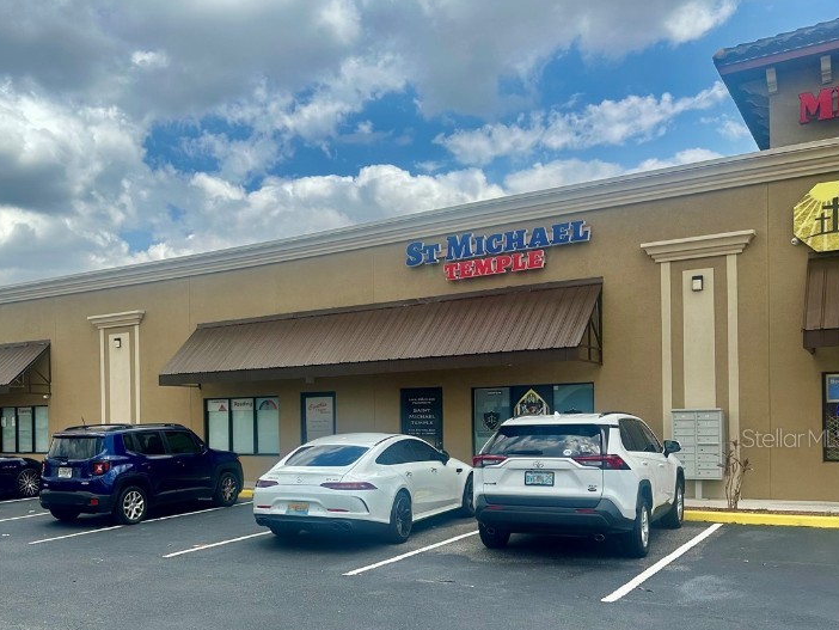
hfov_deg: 51.1
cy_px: 438
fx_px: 849
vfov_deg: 40.0
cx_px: 243
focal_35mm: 35
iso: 80
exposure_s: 1/5848
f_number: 1.78
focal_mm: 6.86
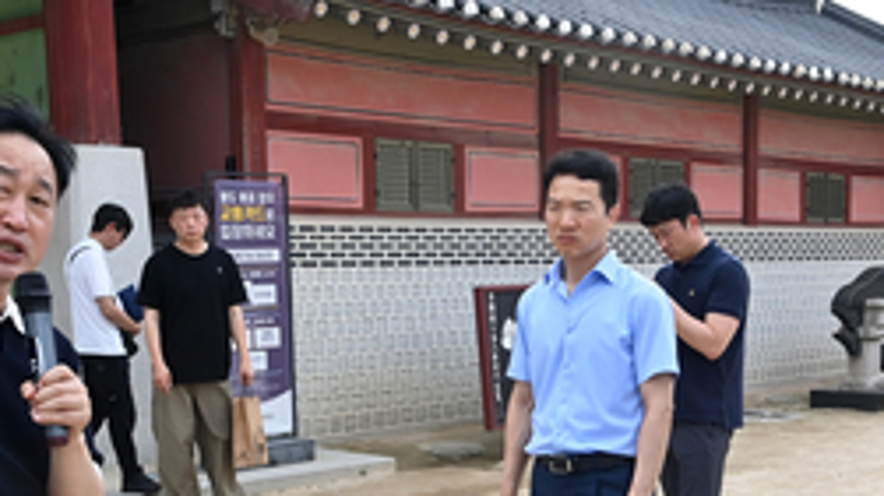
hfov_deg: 34.6
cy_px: 447
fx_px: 1406
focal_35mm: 60
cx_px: 592
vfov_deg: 19.7
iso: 500
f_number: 9
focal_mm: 24
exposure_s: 1/400
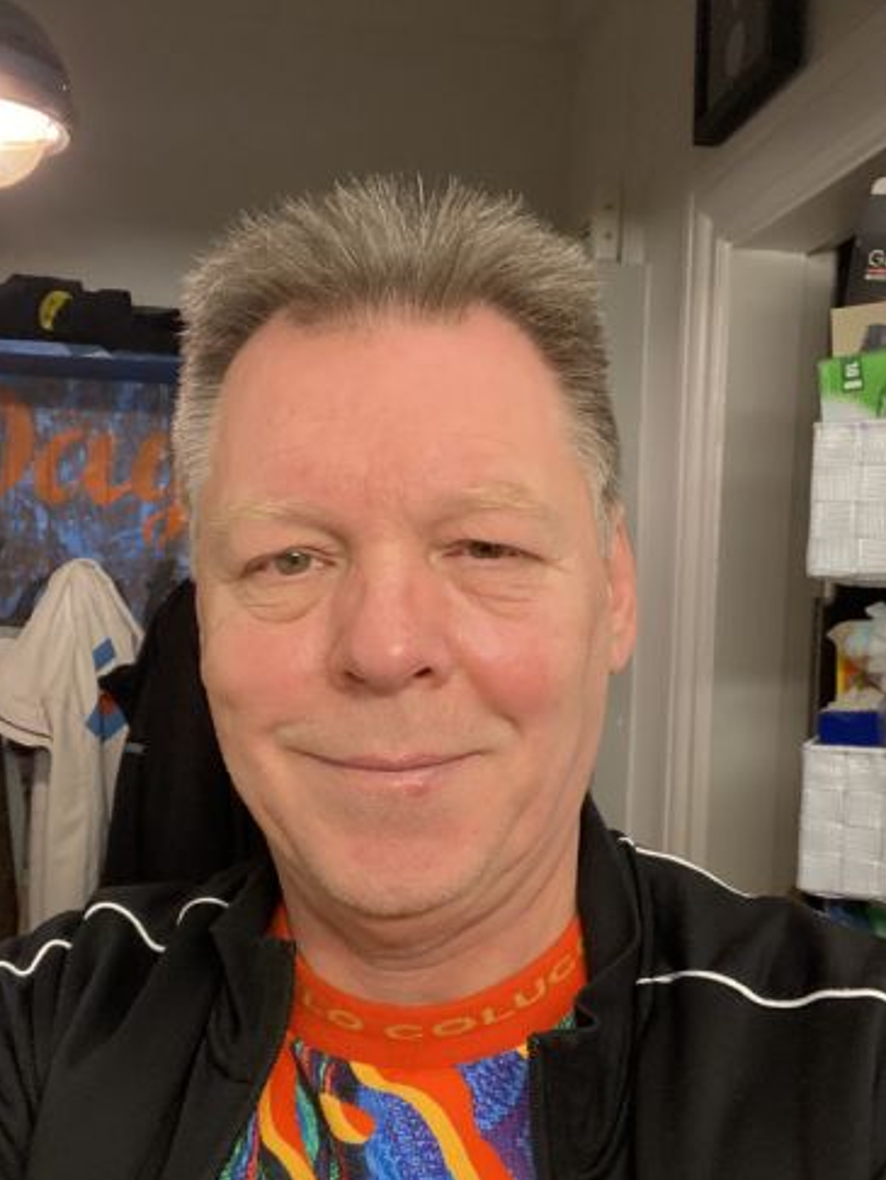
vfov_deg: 49.8
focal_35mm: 37
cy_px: 704
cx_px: 444
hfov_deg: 38.7
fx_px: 1262
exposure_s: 1/50
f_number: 2.2
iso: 250
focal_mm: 2.71
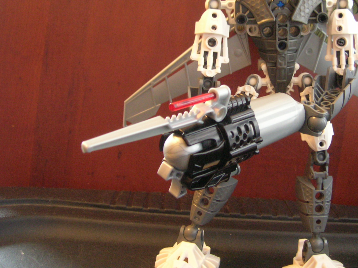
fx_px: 507
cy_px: 94
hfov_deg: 38.3
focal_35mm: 49
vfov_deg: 29.5
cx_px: 247
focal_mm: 5.7
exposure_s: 1/1.7
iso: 200
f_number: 2.9
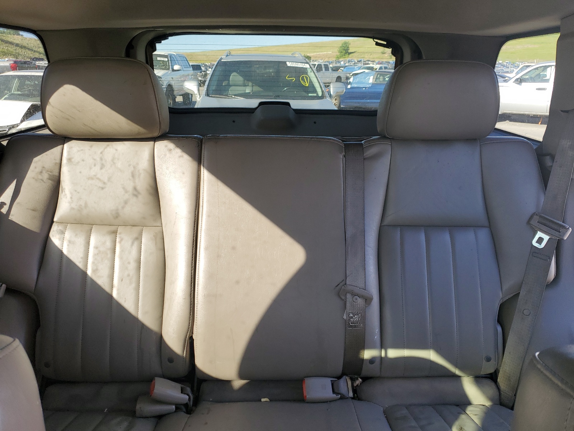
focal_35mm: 26
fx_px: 431
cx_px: 287
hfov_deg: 67.3
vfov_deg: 53.1
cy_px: 216
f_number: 1.5
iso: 50
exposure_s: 1/192
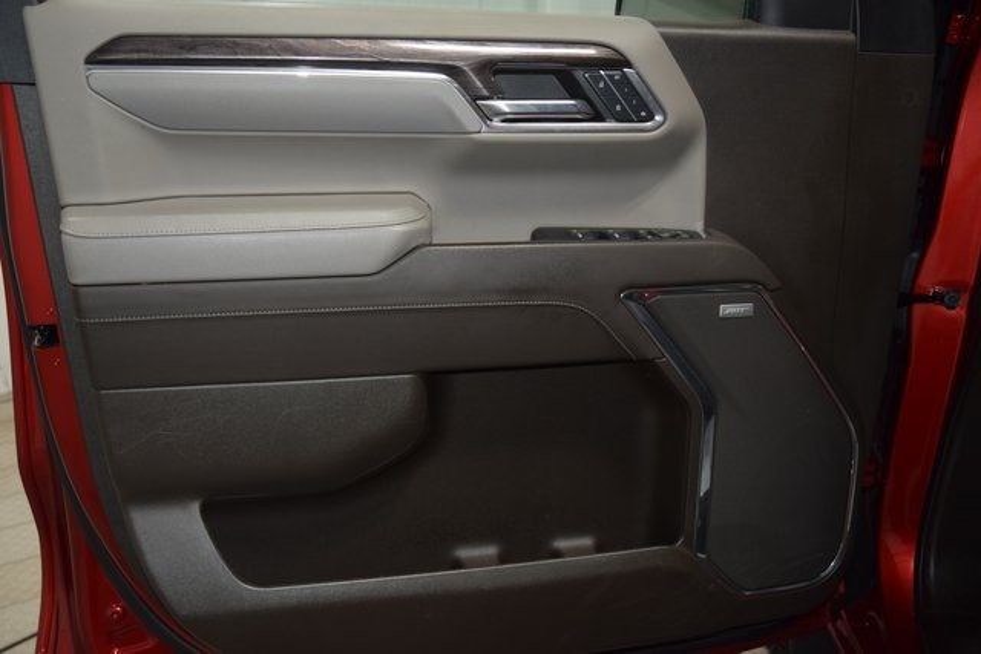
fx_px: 981
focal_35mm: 36
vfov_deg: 36.9
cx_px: 490
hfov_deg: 53.1
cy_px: 327
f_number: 4
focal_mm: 24
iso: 800
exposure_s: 1/60
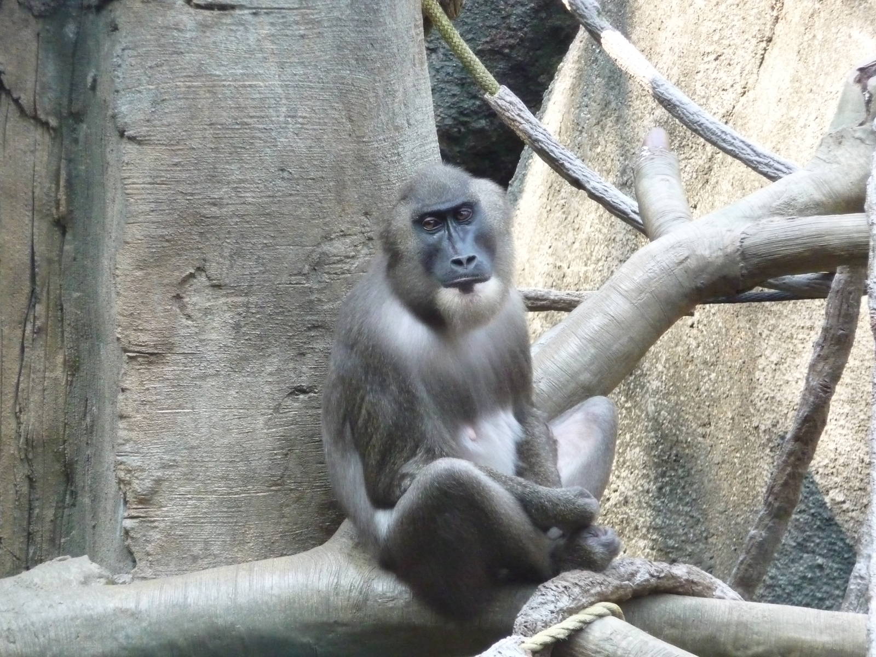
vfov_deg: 5.8
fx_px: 6478
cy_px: 328
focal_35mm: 256
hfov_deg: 7.7
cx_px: 438
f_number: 4.9
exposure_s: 1/160
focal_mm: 44
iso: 800
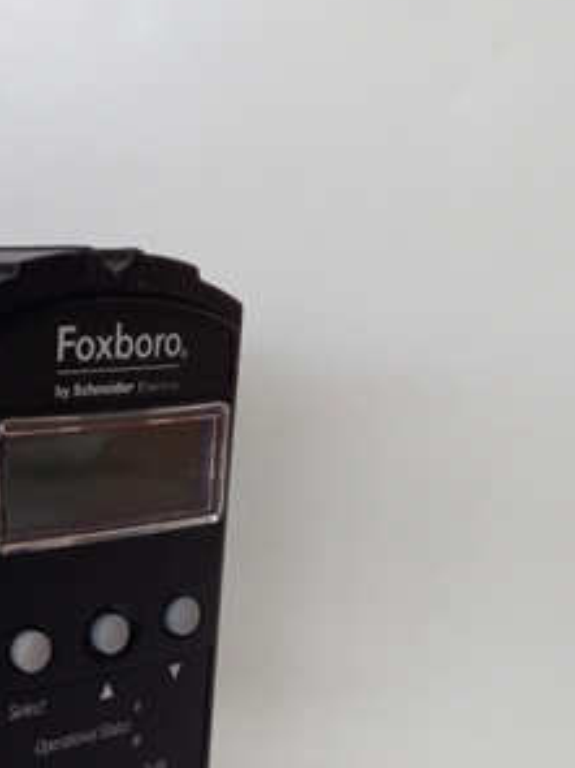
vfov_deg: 34.3
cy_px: 565
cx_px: -81
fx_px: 1219
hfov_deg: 24.5
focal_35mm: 55
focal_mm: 3.79
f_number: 2
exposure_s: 1/33
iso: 132
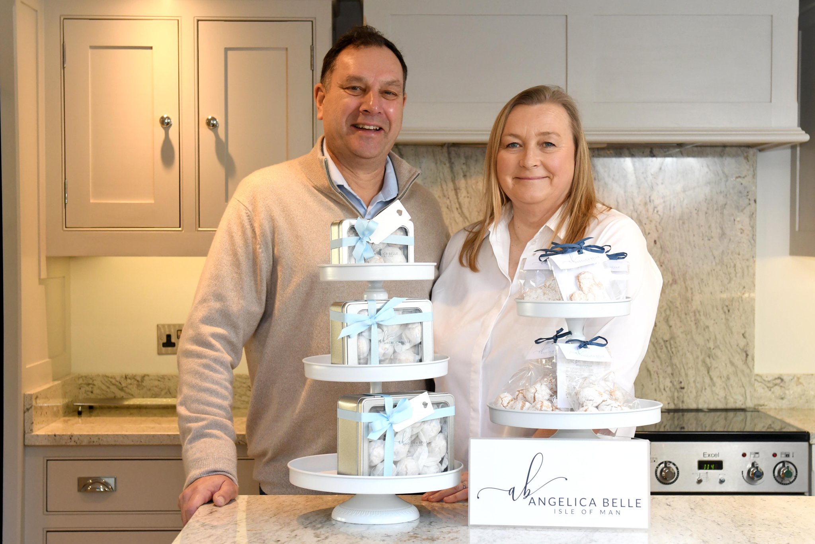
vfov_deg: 18.9
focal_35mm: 72
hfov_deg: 28.1
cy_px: 272
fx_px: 1630
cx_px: 408
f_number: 5
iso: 1000
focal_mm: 48
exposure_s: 1/200
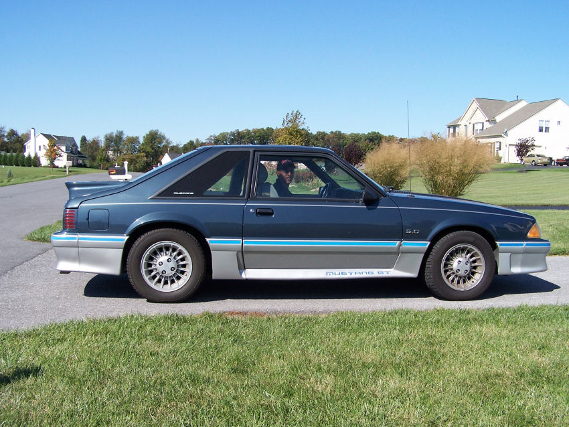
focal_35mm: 38
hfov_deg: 49.0
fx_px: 625
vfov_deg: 37.7
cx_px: 284
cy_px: 214
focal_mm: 6.3
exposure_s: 1/500
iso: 80
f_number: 4
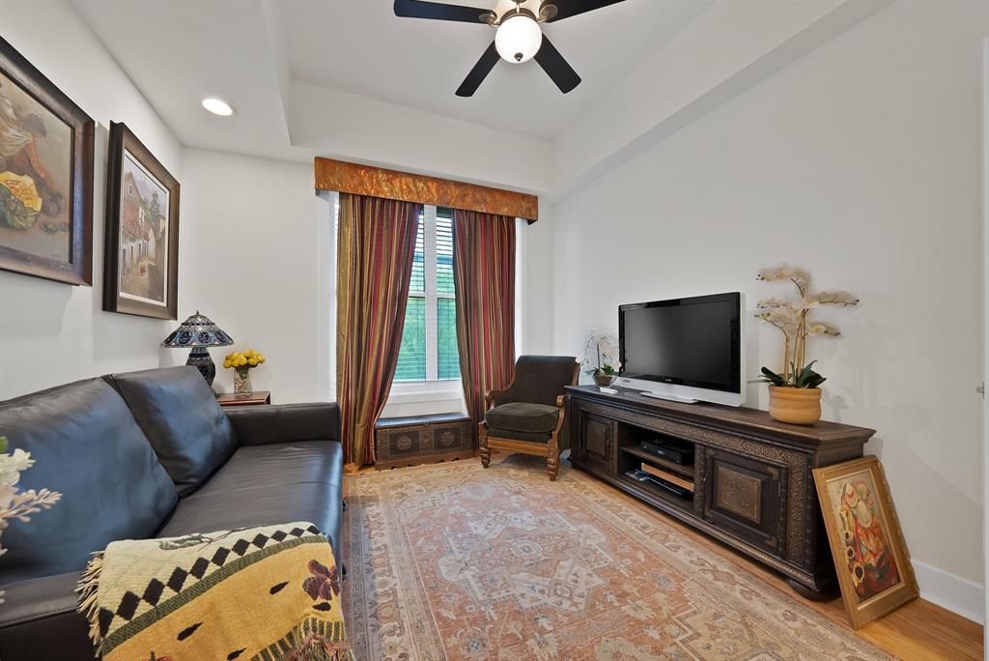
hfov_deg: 112.6
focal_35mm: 12
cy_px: 330
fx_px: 330
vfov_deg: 90.1
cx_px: 494
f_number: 9
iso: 640
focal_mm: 12
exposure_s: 1/1.67
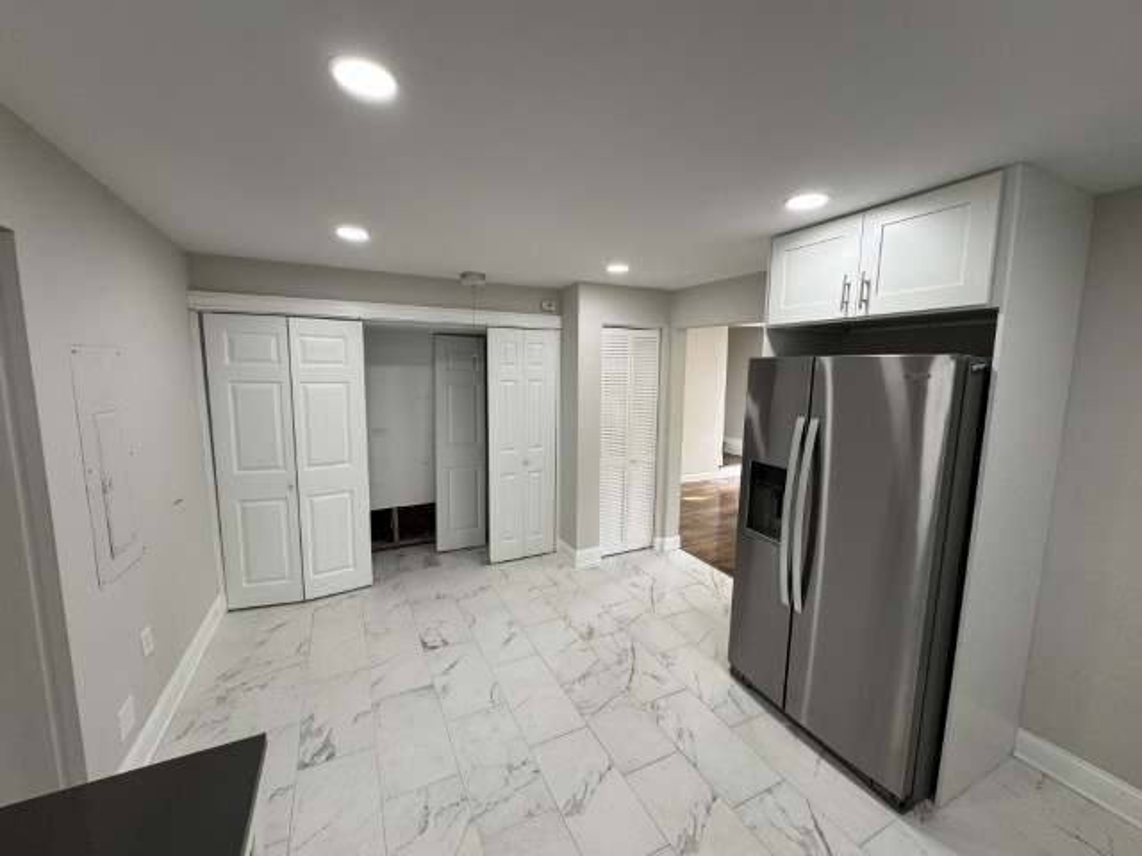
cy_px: 428
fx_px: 462
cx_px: 571
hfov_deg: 102.1
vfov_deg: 85.7
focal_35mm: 14
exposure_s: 1/120
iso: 125
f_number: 2.2
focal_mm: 2.22
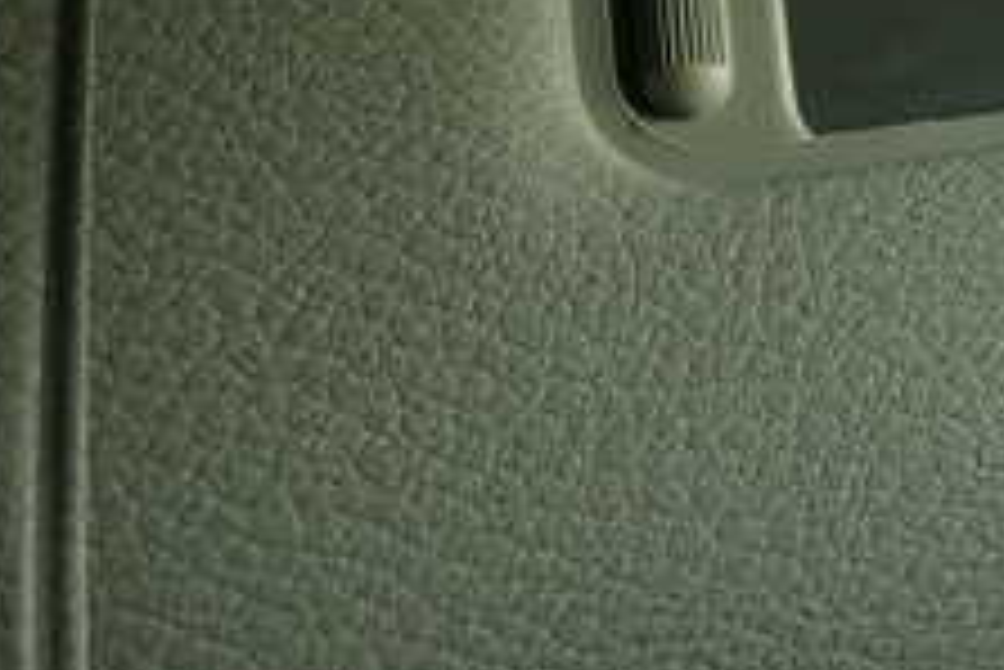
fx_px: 1953
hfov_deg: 25.2
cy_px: -229
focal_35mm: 70
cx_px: 1283
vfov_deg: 18.0
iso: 125
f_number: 2
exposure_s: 1/60
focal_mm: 4.5
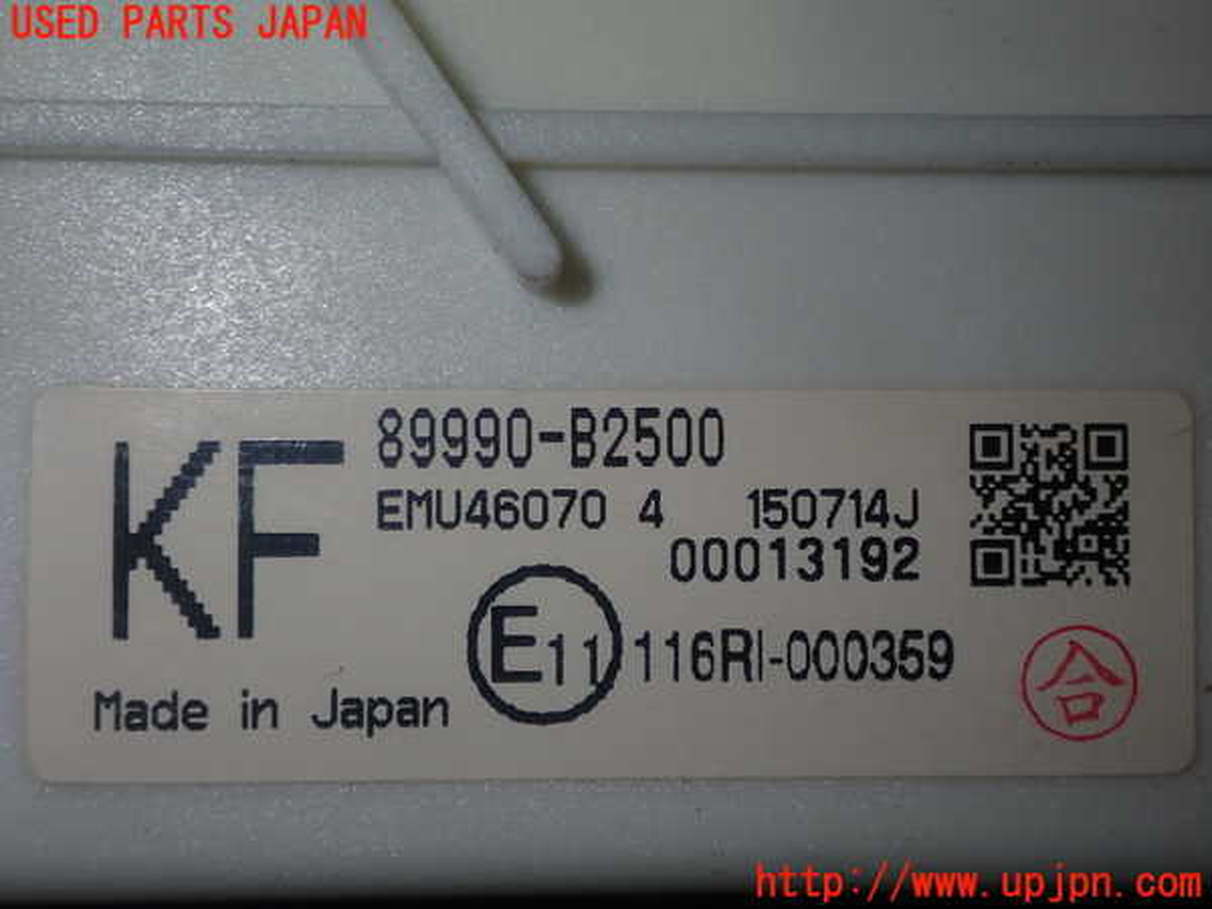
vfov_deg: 29.1
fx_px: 1751
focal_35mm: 50
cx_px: 606
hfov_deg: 38.2
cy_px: 454
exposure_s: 1/50
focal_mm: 9.01
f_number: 9
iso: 200
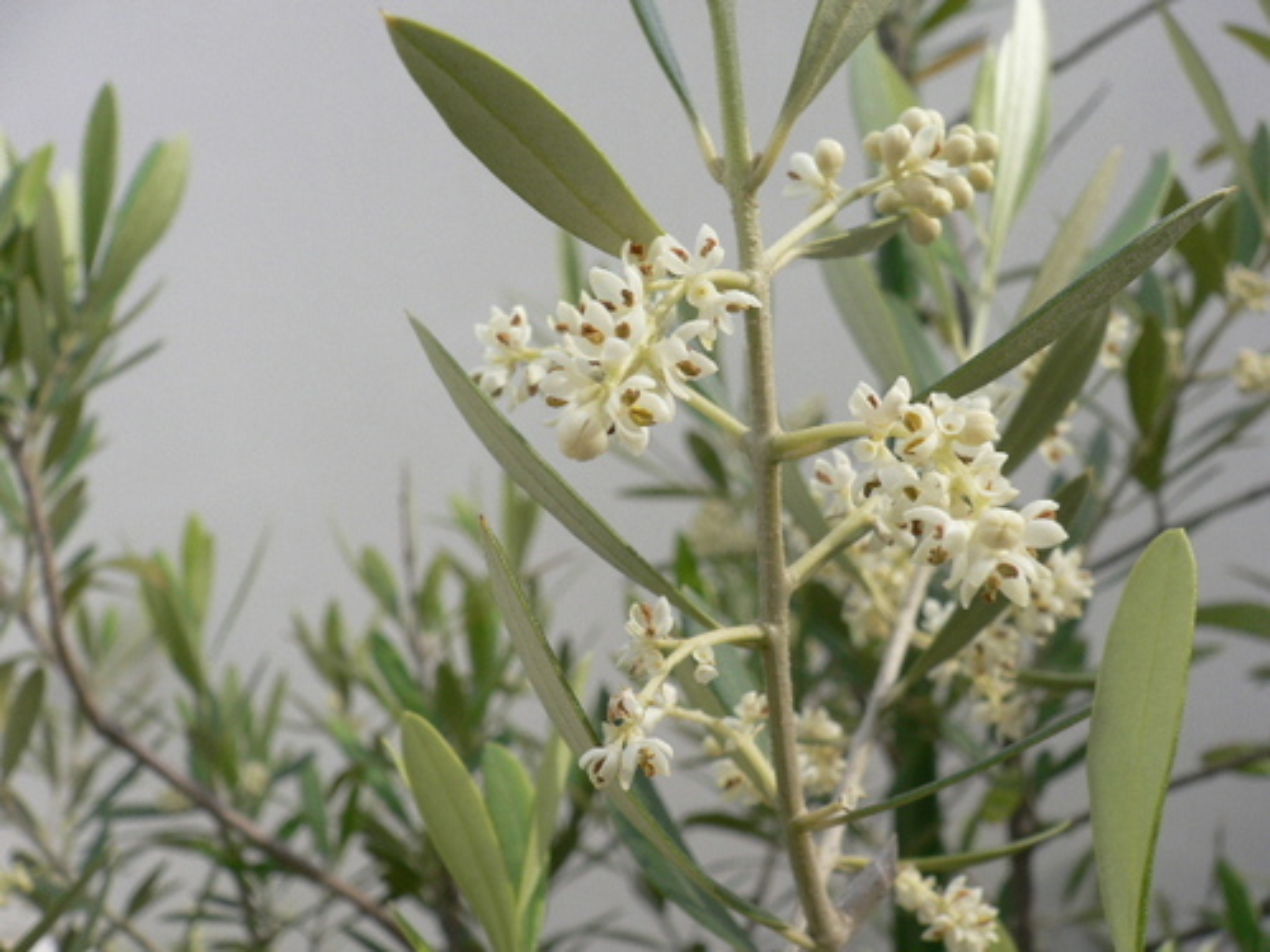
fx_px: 1284
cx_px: 635
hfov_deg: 52.6
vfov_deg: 40.7
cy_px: 476
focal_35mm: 35
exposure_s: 1/200
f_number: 5.6
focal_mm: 5.8
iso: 80
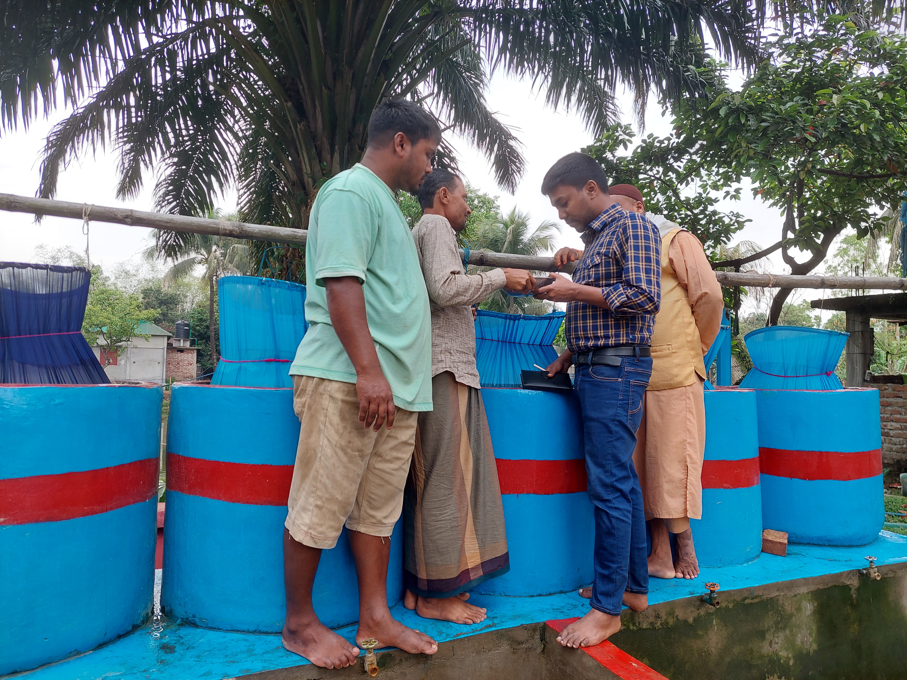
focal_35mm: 24
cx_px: 454
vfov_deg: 56.8
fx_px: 629
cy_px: 340
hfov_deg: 71.6
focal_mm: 5.23
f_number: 1.8
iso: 64
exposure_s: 1/50
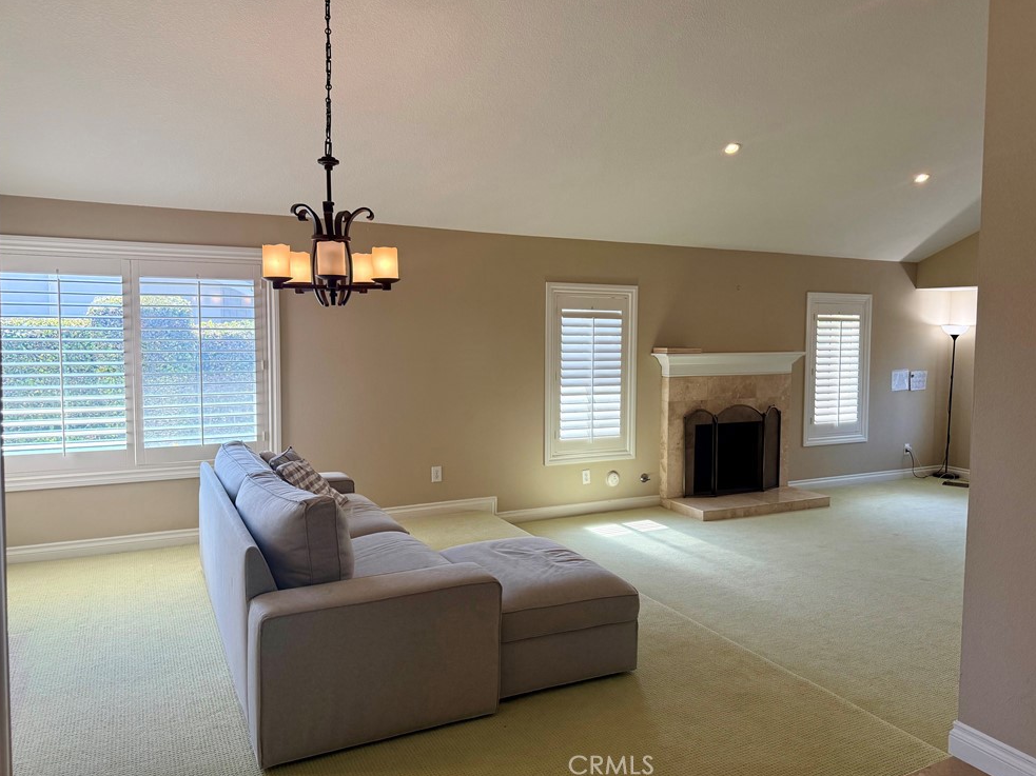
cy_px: 376
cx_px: 532
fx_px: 748
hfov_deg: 69.4
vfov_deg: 54.9
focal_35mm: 25
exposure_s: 1/223
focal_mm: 6.76
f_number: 1.78
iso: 160
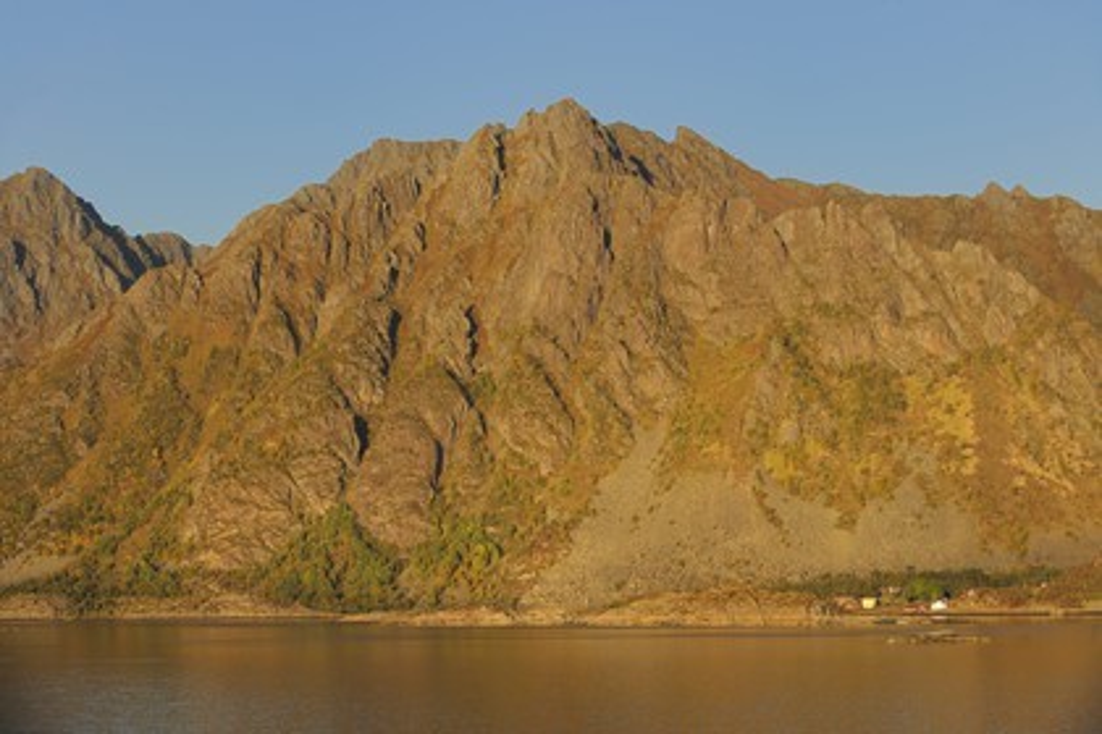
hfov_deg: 21.5
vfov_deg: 14.4
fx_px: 2908
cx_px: 551
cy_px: 367
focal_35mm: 95
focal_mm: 95
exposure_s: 1/320
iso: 200
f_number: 7.1
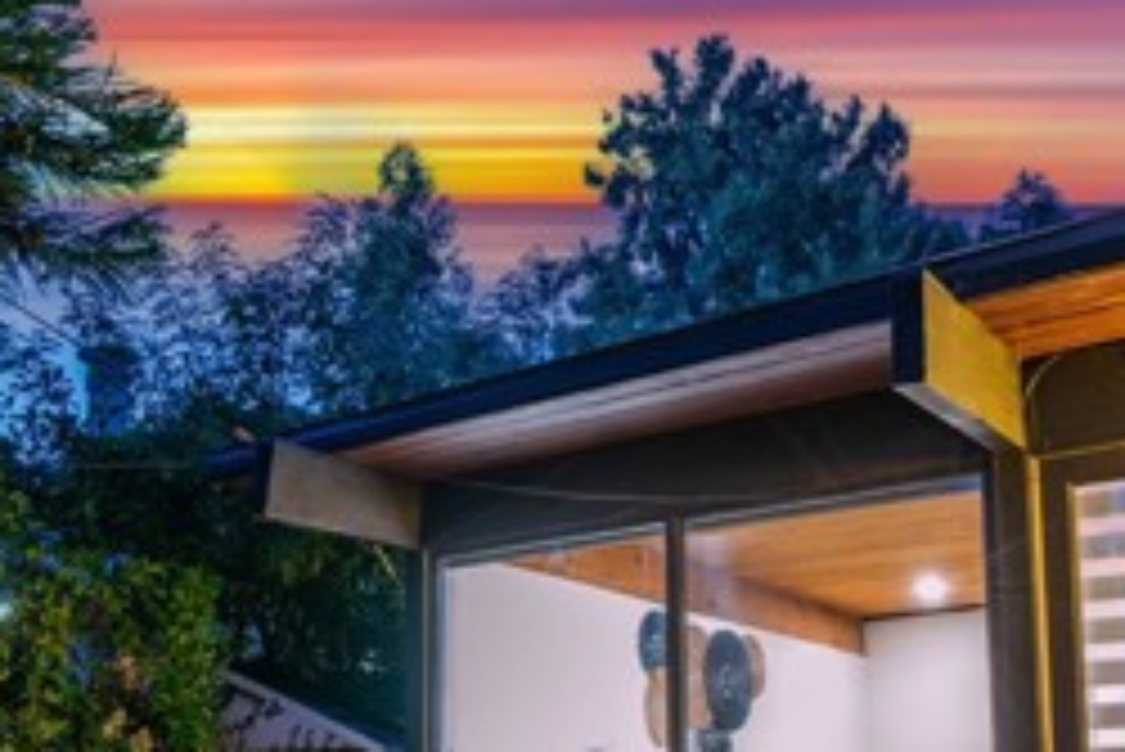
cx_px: 477
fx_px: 1282
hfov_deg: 47.2
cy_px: 678
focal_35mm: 41
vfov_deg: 31.2
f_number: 11
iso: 200
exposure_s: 15
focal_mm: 16
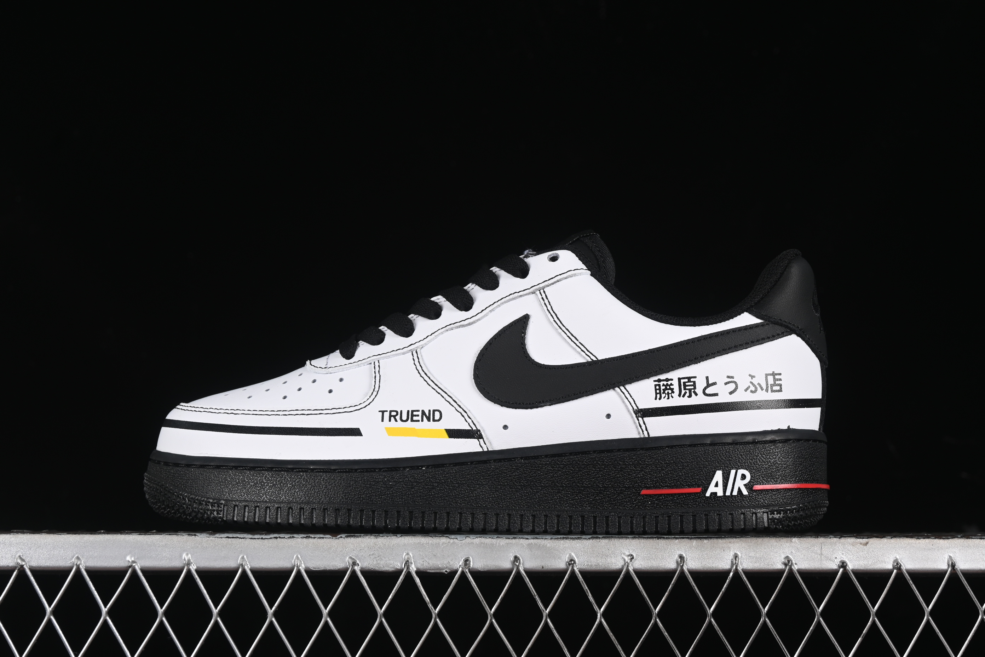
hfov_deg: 27.0
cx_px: 492
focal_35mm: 75
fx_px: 2052
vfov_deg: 18.2
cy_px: 328
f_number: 8
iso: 160
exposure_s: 1/80
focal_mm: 50
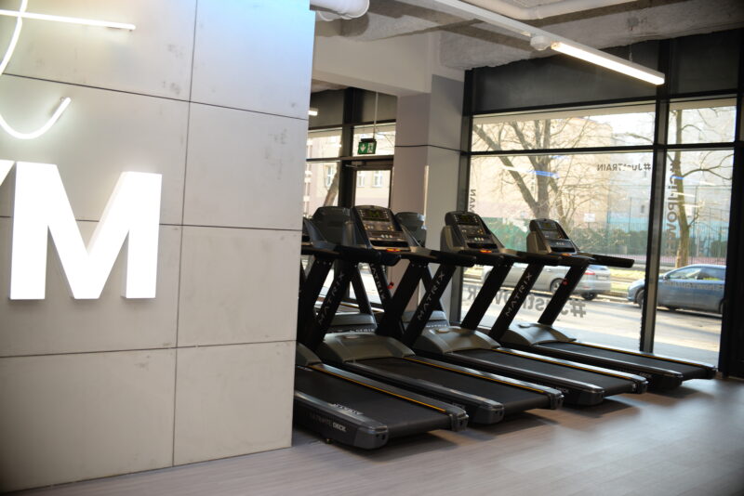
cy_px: 248
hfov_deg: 54.4
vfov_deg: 37.9
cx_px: 372
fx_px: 724
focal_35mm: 35
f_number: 3.5
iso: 250
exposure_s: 1/60
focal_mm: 35
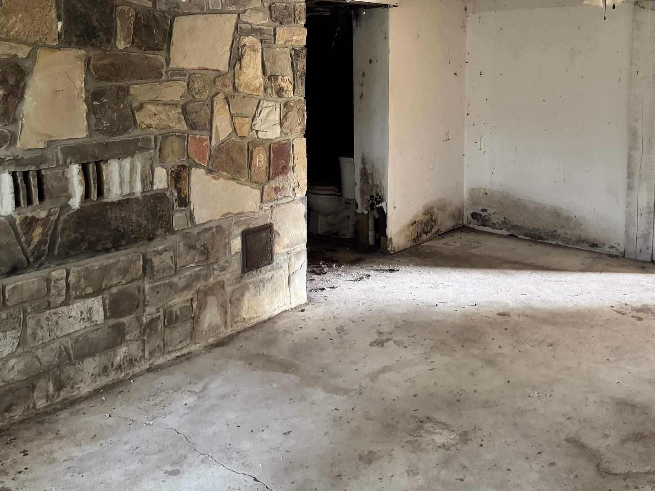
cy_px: 127
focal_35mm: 36
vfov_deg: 38.7
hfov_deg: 51.4
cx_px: 335
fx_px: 681
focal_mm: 6.76
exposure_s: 1/30
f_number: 1.78
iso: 1000
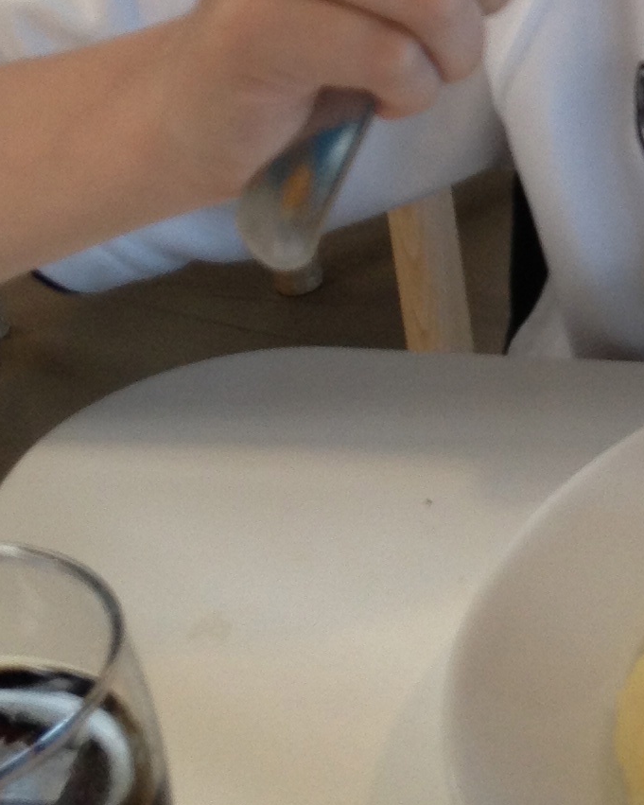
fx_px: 3121
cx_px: 1018
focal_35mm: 131
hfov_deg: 11.2
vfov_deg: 14.2
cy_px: -214
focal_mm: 4.28
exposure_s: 1/40
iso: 50
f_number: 2.4
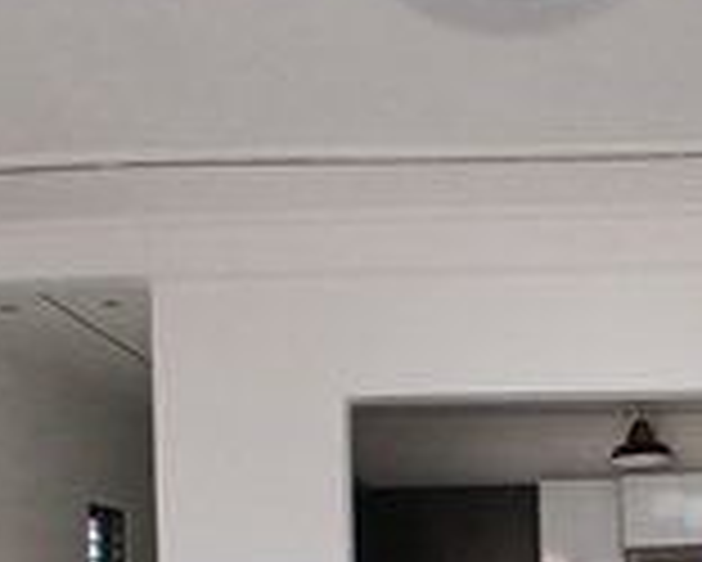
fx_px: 852
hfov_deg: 43.0
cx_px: 544
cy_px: 587
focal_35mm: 41
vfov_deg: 32.9
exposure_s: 1/100
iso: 80
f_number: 2.2
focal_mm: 1.4
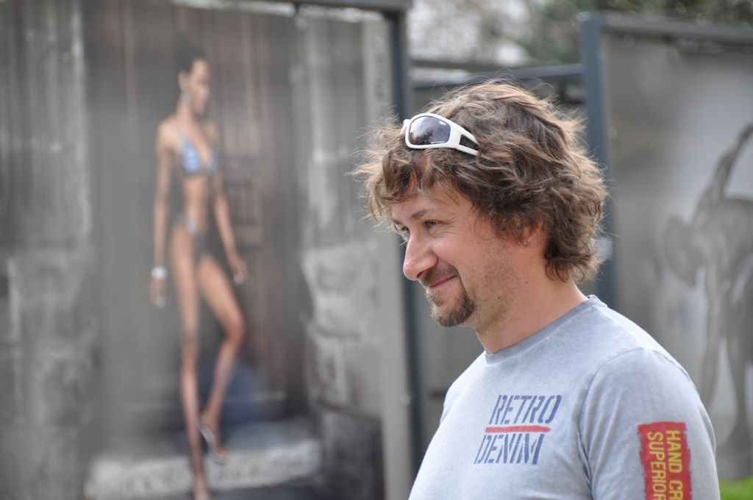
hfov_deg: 10.6
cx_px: 376
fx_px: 4074
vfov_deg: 7.0
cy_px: 250
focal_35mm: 195
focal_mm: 130
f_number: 5.6
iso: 200
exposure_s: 1/160
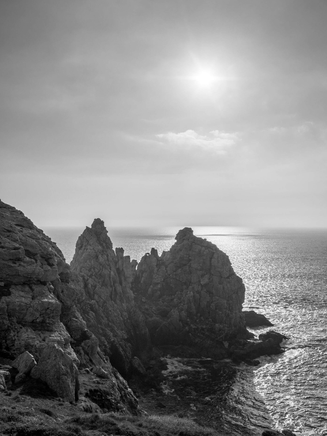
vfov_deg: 56.8
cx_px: 164
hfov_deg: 44.2
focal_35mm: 32
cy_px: 218
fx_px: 403
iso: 200
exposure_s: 1/4000
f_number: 6.3
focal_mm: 16
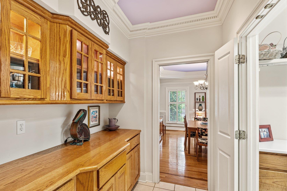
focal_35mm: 20
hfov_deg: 83.1
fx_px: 159
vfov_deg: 61.9
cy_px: 98
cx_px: 117
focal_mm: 16
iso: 250
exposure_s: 1/2.5
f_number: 8
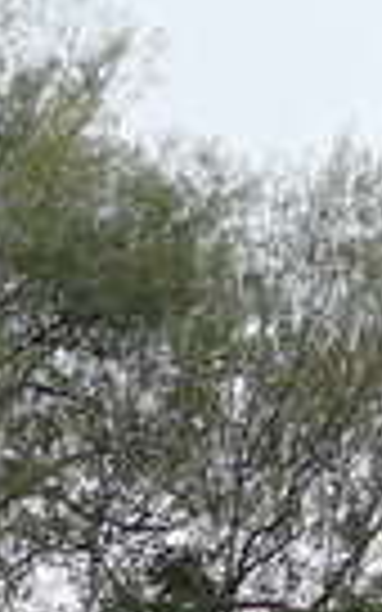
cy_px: 1368
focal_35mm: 290
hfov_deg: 4.3
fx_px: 4831
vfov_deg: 6.9
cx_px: -1016
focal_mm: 6.5
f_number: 2.8
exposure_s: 1/640
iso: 80
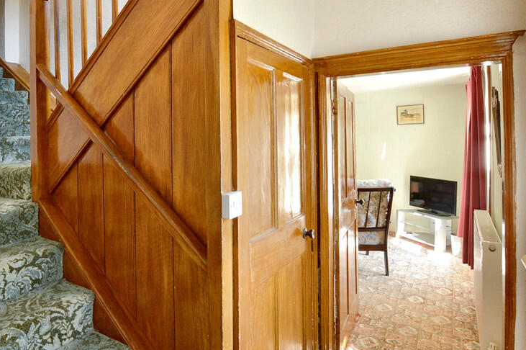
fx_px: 307
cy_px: 193
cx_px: 214
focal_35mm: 21
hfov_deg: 80.4
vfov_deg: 59.3
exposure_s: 1/15
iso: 400
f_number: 8
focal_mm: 10
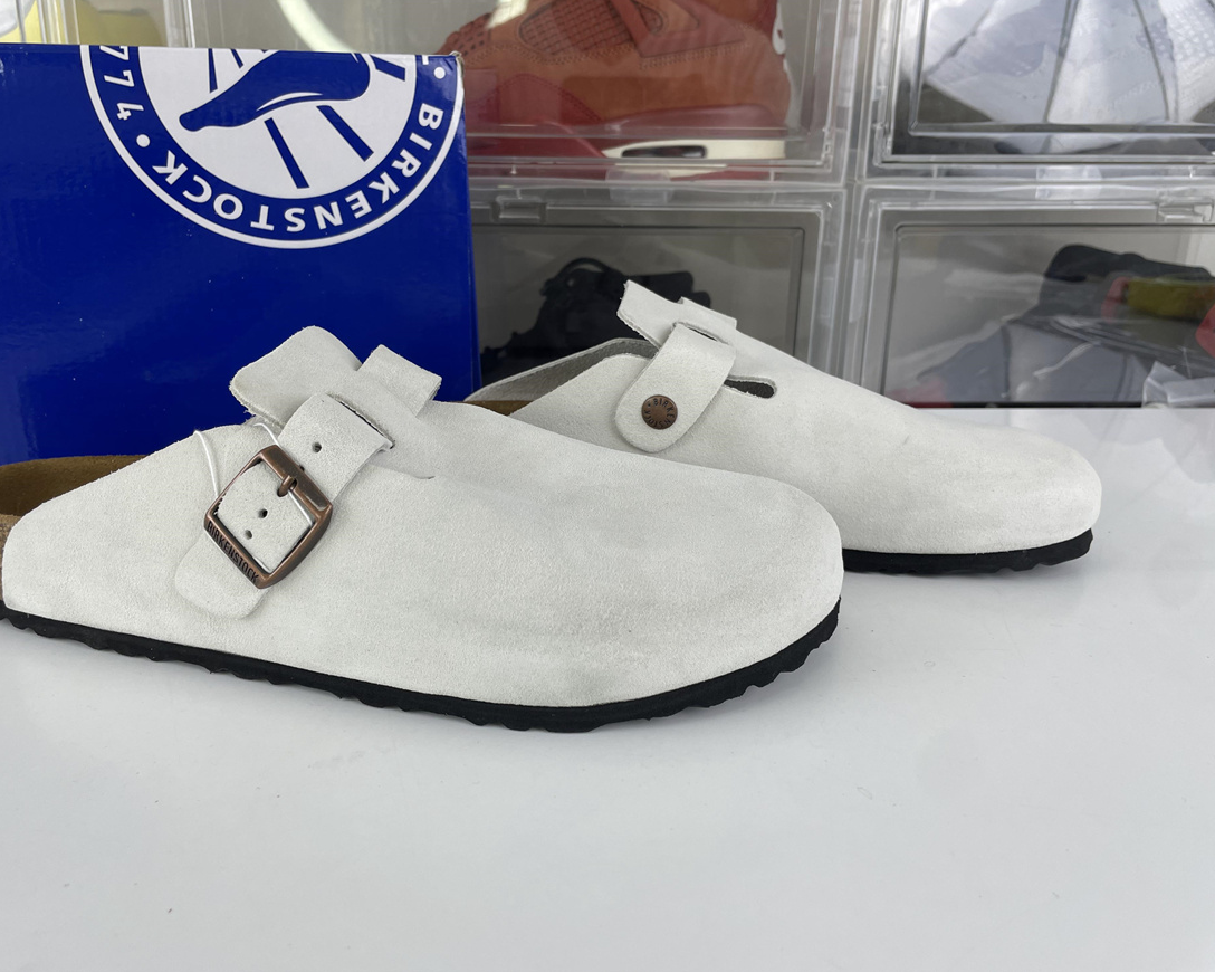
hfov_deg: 62.1
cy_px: 471
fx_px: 1007
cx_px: 556
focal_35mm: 28
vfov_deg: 51.5
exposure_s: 1/191
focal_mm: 4.2
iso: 32
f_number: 1.6
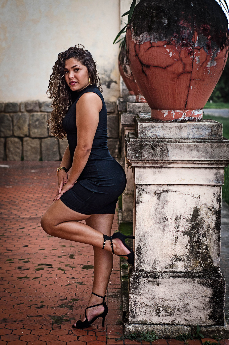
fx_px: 719
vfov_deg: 27.0
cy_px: 172
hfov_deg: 18.1
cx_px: 114
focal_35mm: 75
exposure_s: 1/800
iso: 100
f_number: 3.2
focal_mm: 50
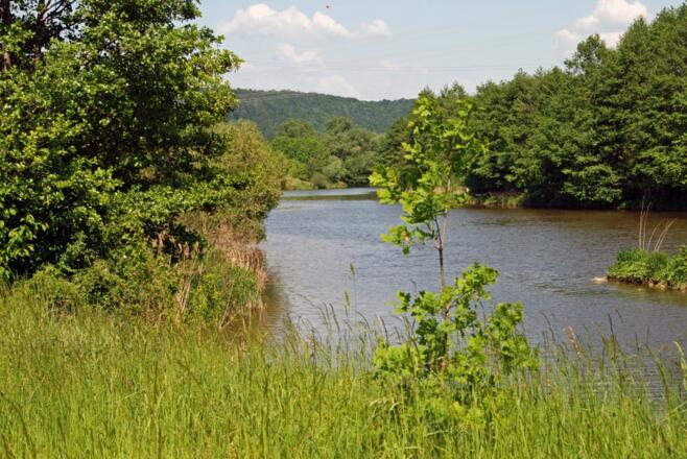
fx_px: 1490
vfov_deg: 17.5
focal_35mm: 78
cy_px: 230
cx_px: 344
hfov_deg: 26.0
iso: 160
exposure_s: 1/100
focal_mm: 52
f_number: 11
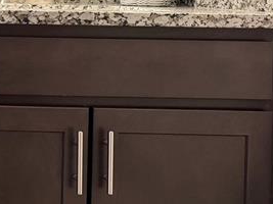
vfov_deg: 15.7
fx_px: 725
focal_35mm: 92
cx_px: -212
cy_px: -15
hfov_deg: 17.5
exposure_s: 1/60
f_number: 1.78
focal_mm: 6.76
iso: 125
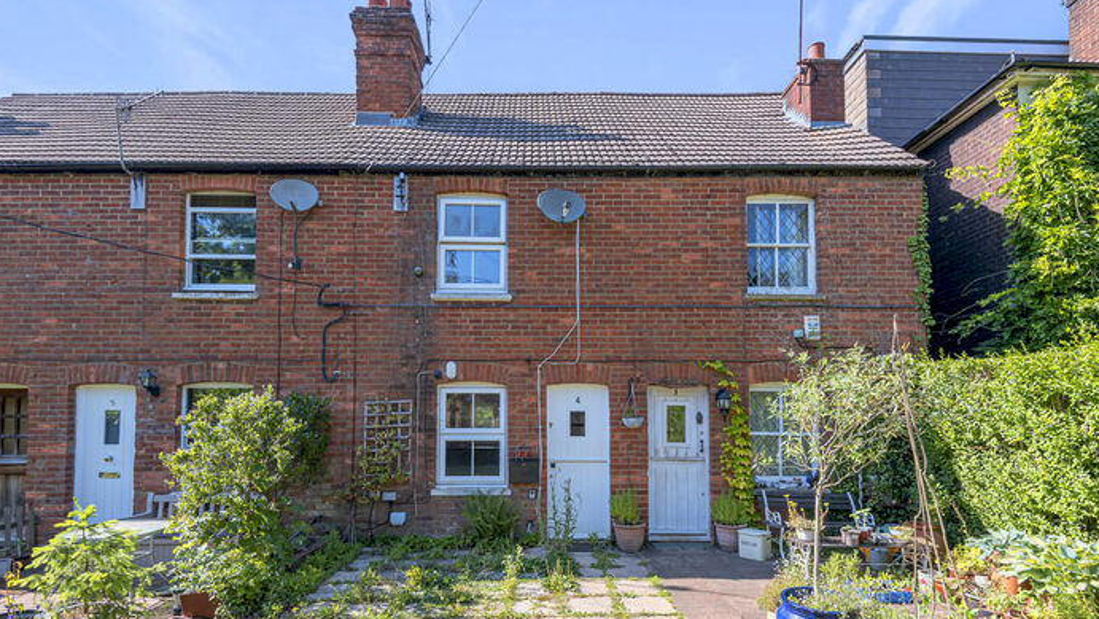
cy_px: 306
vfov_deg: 64.0
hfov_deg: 95.9
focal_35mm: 17
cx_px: 549
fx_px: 495
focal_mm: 16
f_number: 8
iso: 250
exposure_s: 1/160
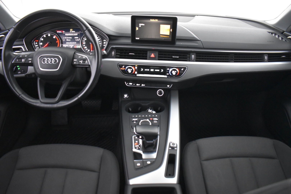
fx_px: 218
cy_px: 97
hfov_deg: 67.4
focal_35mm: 27
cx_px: 146
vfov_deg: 47.9
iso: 3200
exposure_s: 1/20
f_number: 3.5
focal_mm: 18
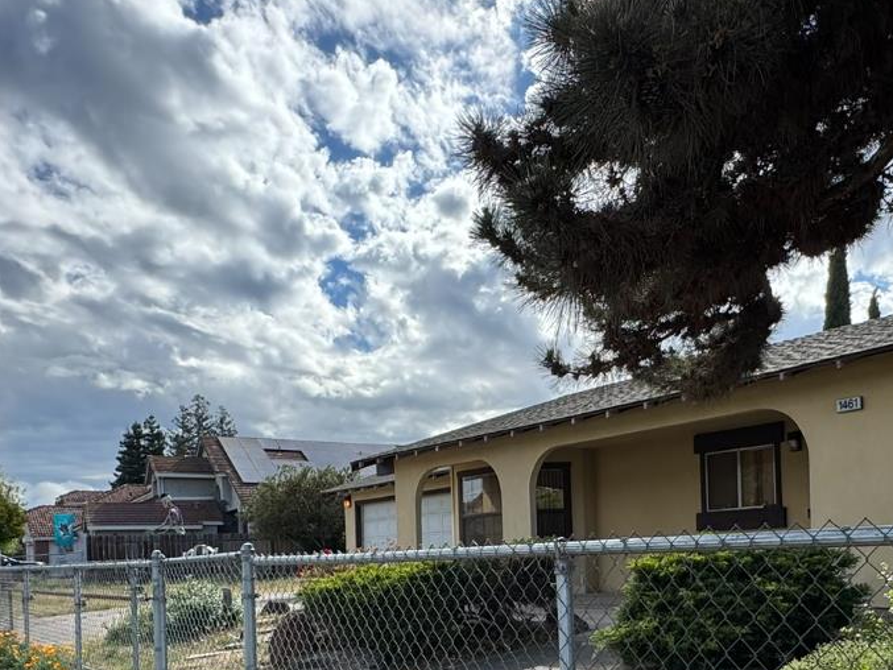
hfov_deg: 57.8
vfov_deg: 42.8
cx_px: 543
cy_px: 560
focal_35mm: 31
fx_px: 800
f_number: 2.2
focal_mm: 2.22
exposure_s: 1/1277
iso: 40
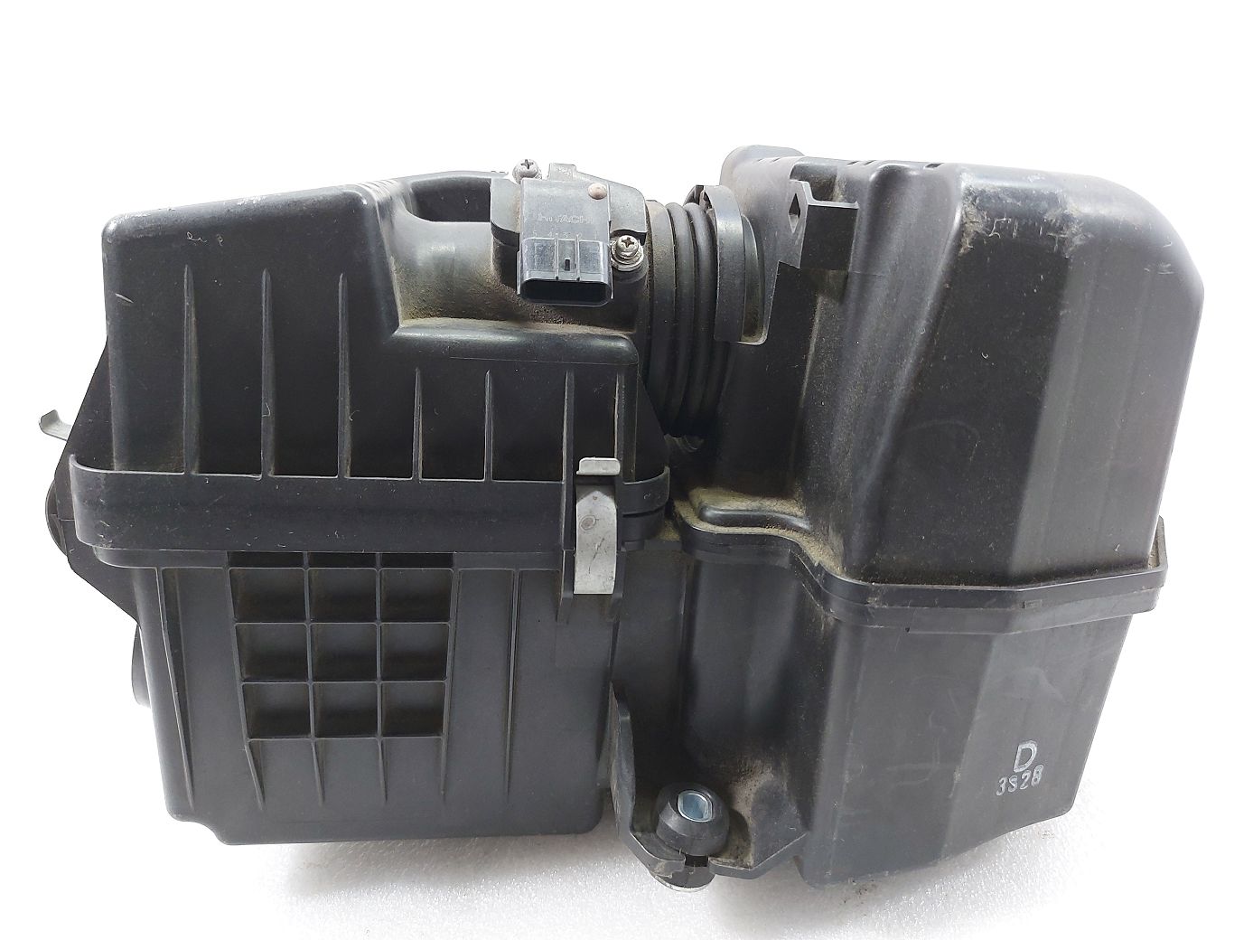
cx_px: 626
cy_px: 470
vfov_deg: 56.8
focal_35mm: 24
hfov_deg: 71.6
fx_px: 869
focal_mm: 5.23
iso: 200
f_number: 1.8
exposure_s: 1/50
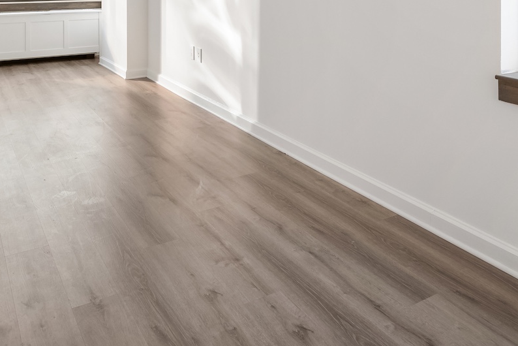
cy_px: -30
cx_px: 213
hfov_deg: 55.4
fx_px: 489
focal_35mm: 34
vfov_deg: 34.0
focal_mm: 15
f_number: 11
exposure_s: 1/2
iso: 400
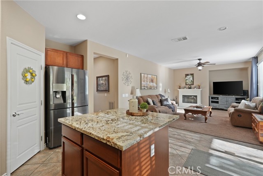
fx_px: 117
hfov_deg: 96.7
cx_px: 132
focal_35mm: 16
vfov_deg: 73.8
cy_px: 88
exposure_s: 1/15
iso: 640
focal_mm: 16
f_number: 4
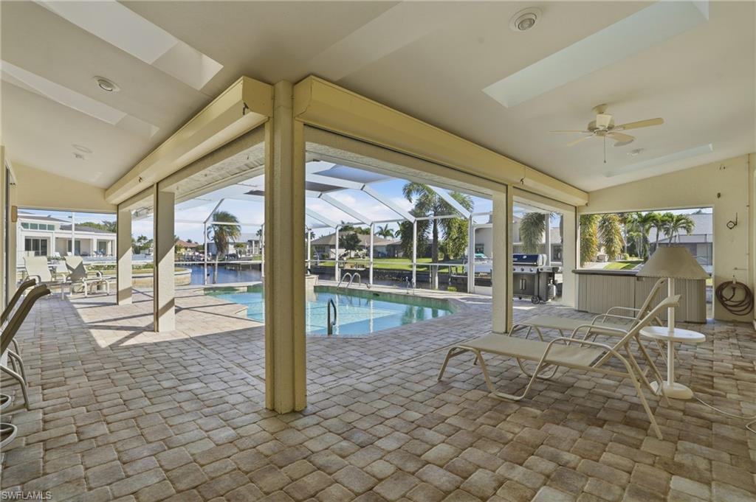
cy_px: 251
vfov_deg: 73.7
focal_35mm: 16
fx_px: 336
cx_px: 378
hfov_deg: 96.8
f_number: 9
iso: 400
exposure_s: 1/1000
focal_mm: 16
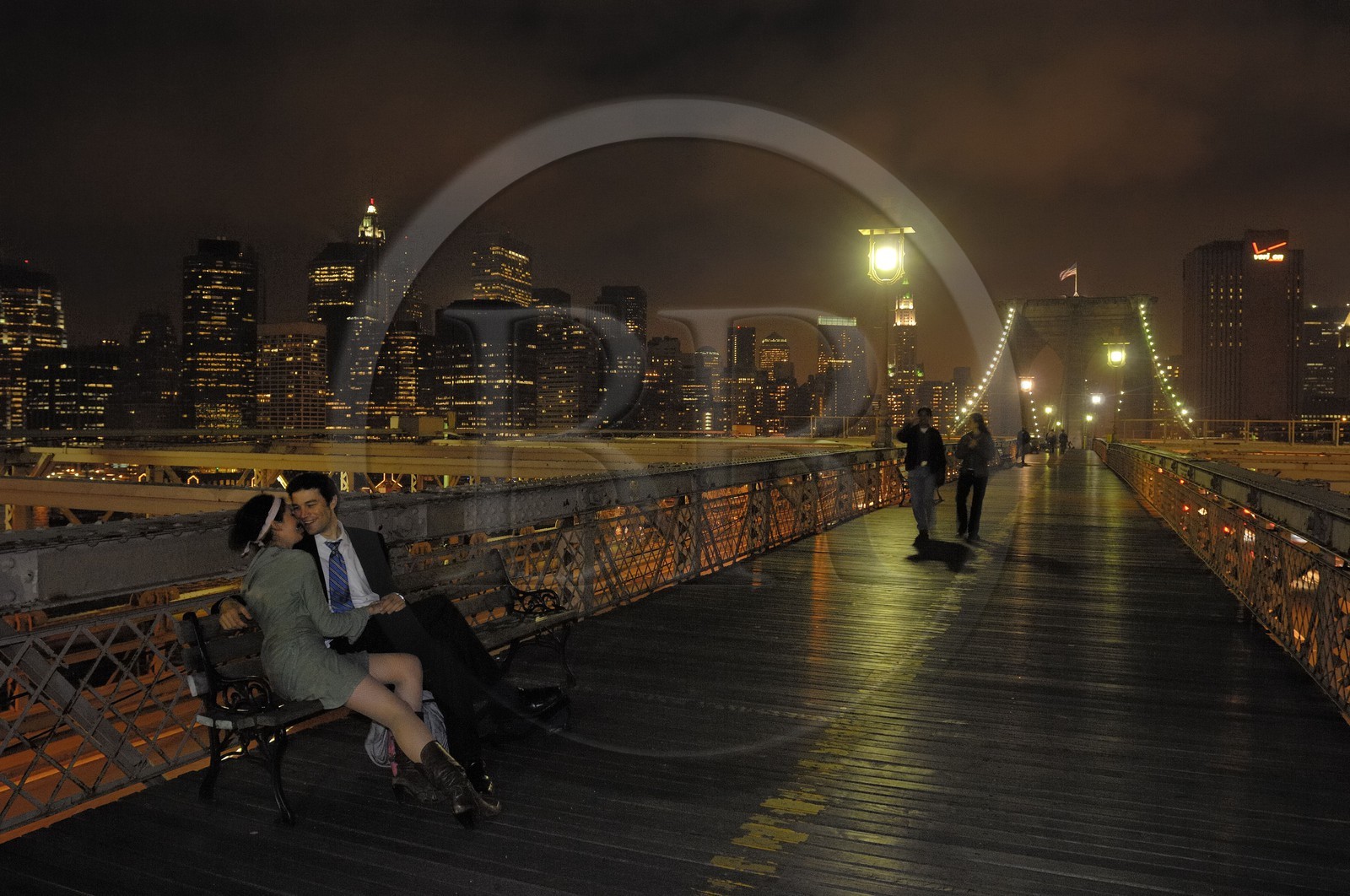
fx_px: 955
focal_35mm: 26
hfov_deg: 70.5
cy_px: 448
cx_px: 675
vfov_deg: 50.3
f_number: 5
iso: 320
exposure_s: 1/4
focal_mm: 17
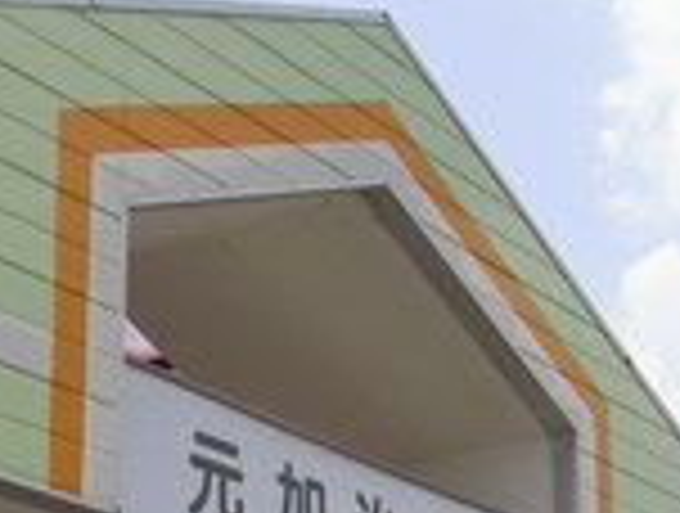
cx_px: 252
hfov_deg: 19.4
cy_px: 459
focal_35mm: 101
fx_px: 1989
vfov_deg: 14.6
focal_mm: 5.6
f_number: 4.7
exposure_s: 1/500
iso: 100
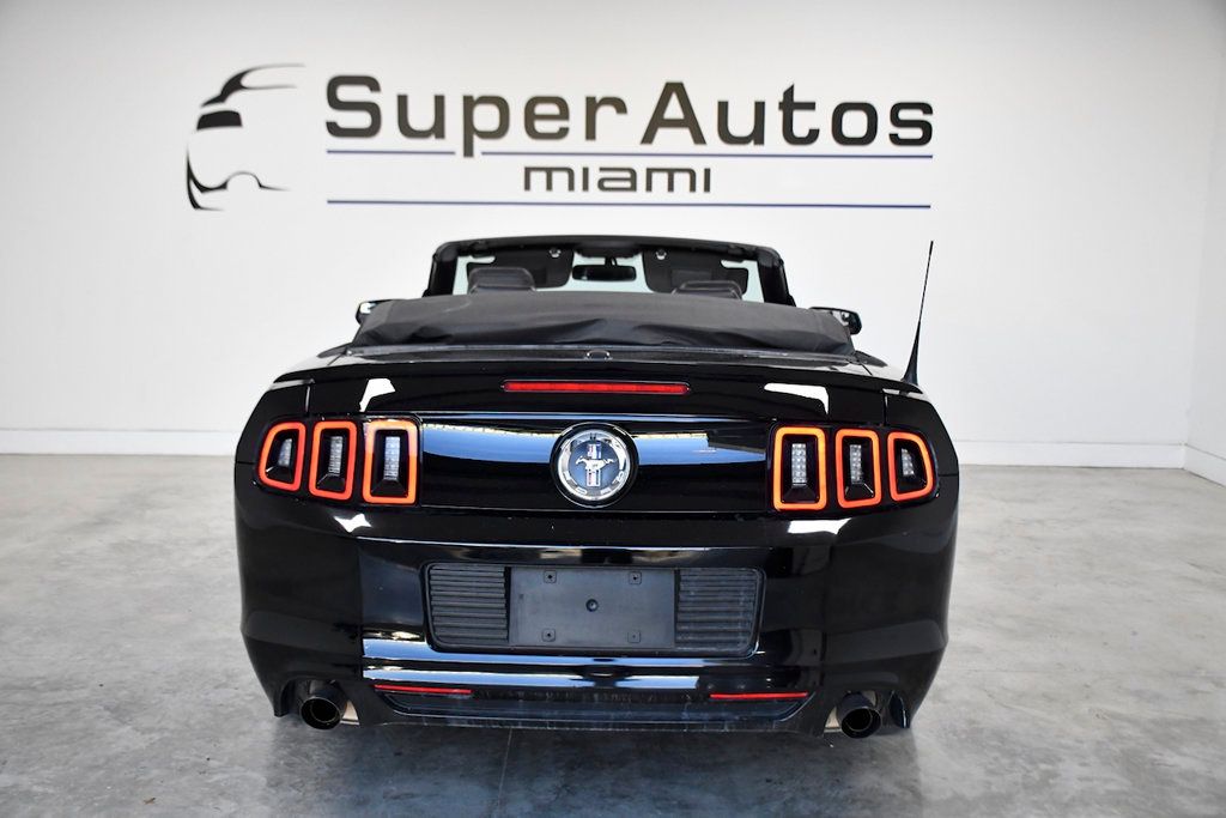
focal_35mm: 39
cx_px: 613
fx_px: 1328
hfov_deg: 49.5
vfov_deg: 34.2
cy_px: 409
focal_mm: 26
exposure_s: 1/1000
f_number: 3.8
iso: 2500
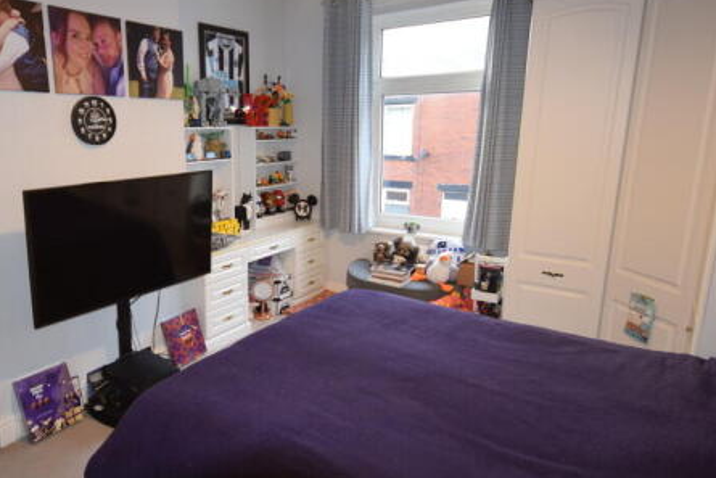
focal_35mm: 25
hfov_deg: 69.6
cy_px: 239
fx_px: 505
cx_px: 268
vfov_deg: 50.7
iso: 900
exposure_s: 1/60
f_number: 4.2
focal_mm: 11.5
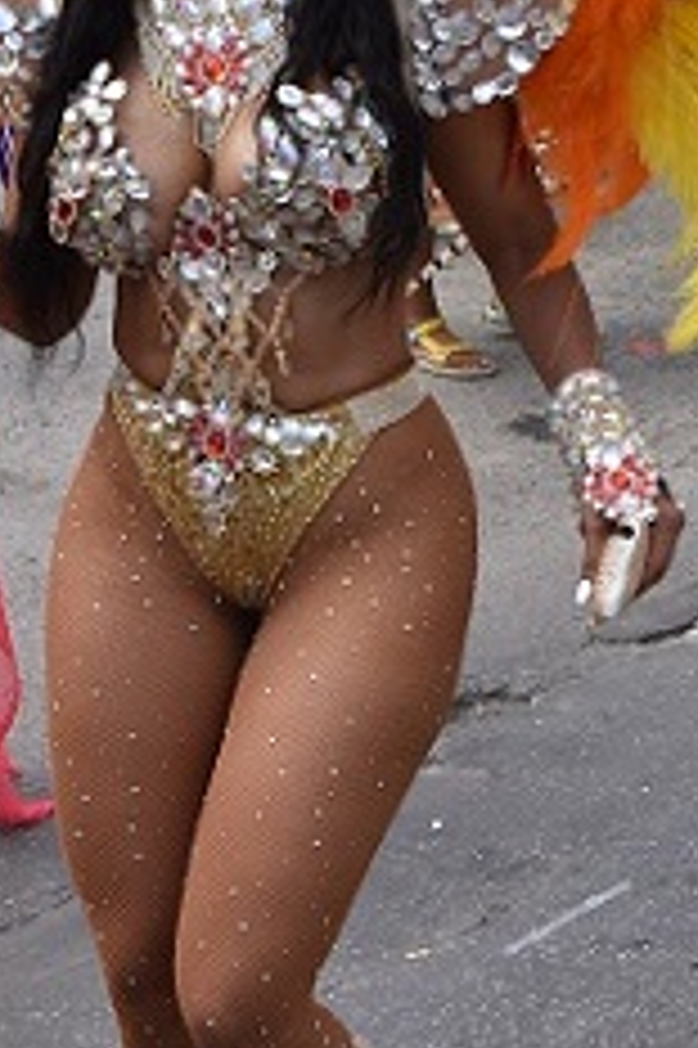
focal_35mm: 116
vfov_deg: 17.6
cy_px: 468
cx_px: 272
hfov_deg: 11.8
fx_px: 3378
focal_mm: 30
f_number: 8
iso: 400
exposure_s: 1/500
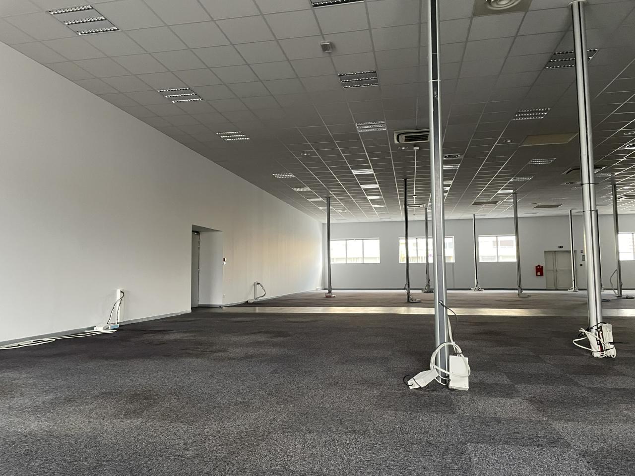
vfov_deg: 53.1
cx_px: 318
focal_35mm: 26
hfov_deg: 67.3
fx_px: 477
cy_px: 238
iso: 400
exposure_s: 1/60
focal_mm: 4.2
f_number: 1.6
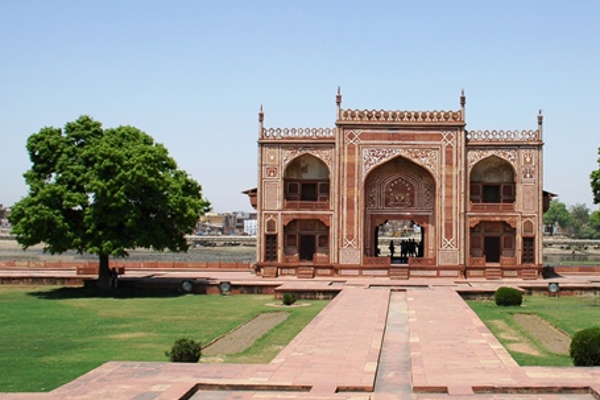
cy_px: 164
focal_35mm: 53
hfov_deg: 37.4
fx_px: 878
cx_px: 396
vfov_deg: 25.6
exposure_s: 1/320
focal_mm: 25
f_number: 11
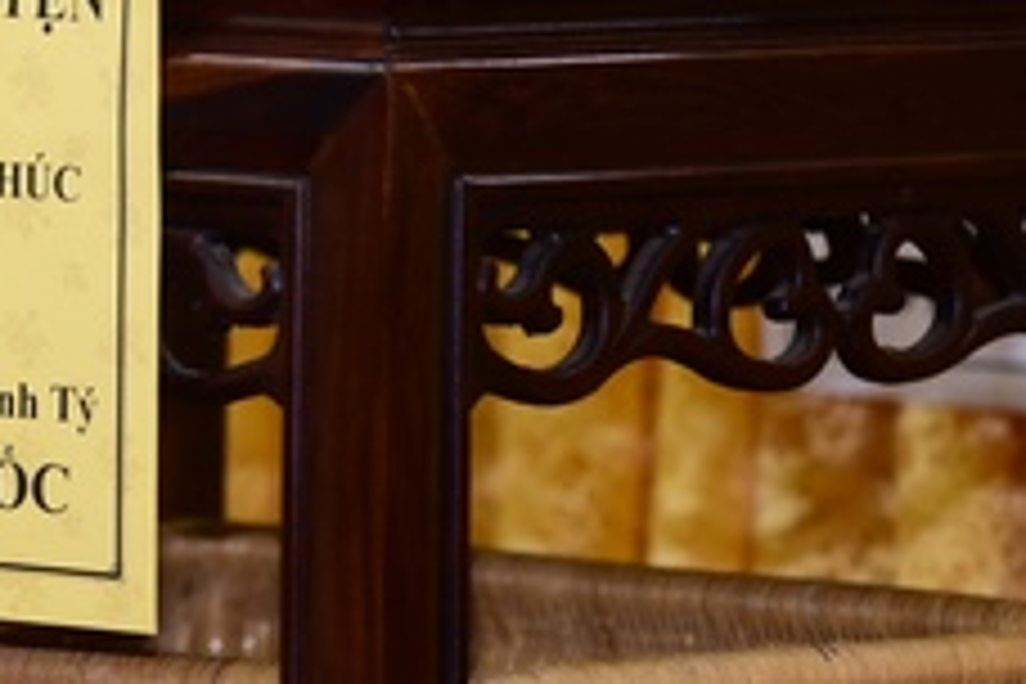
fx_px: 9746
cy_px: 99
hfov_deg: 6.0
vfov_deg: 4.0
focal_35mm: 342
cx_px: -99
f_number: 4
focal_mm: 120
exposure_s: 1/30
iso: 1250
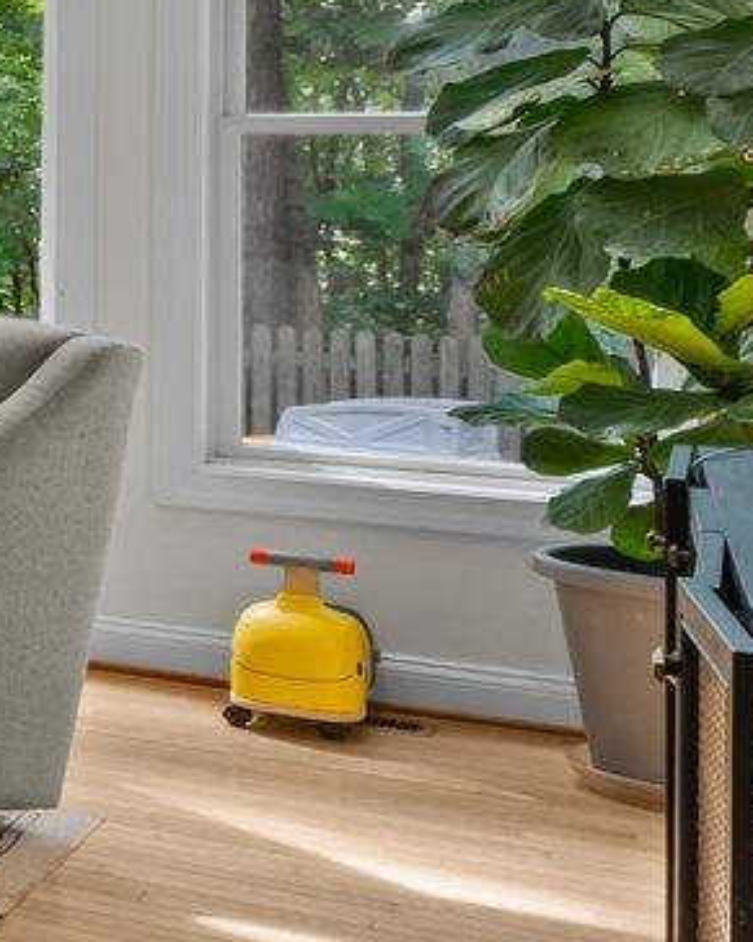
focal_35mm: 74
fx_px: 2062
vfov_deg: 25.1
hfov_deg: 12.4
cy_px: 141
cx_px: -1340
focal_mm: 14
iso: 100
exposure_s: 1
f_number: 9
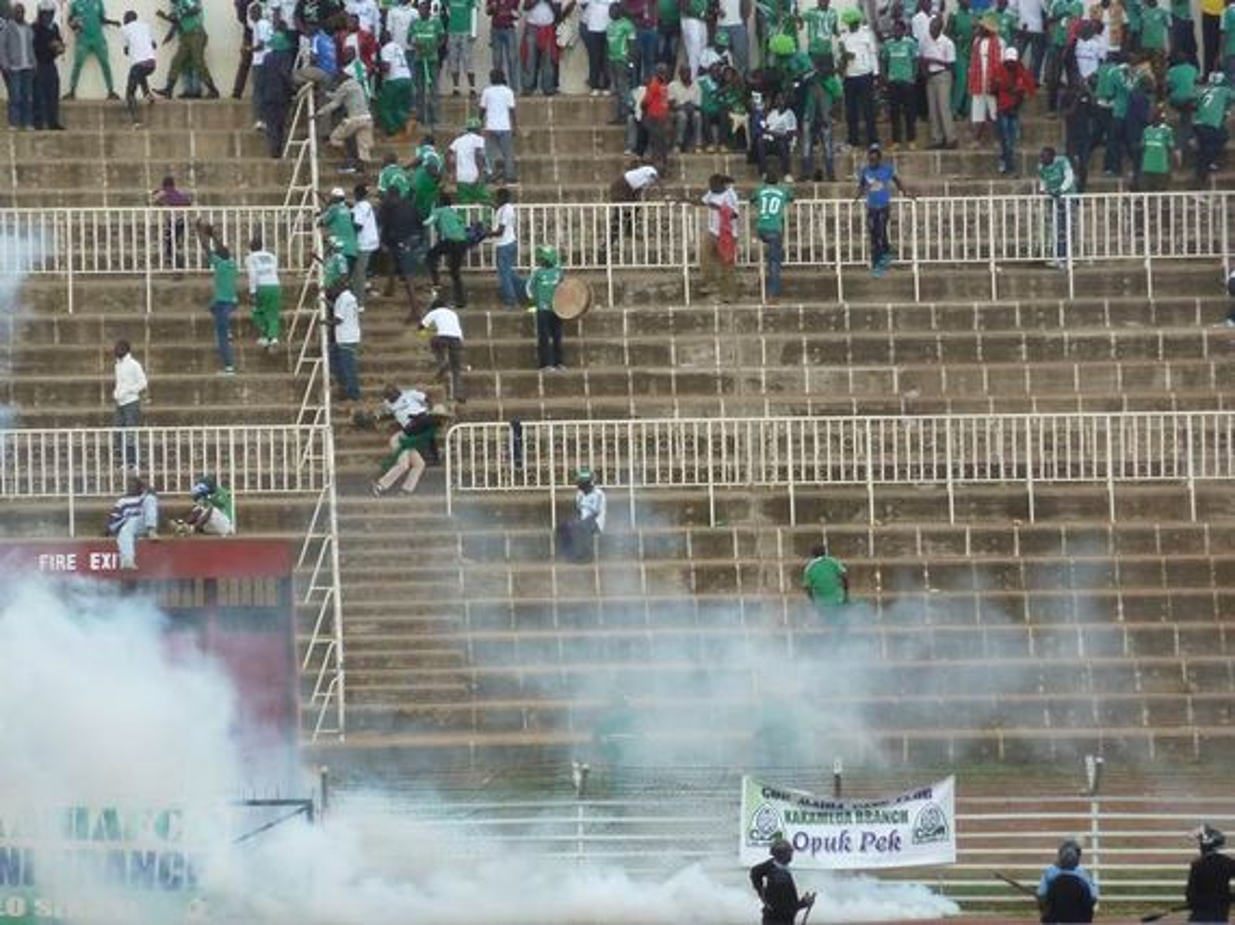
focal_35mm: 335
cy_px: 462
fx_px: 11947
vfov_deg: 4.4
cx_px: 618
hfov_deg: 5.9
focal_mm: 49.2
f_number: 4.9
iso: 160
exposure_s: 1/320
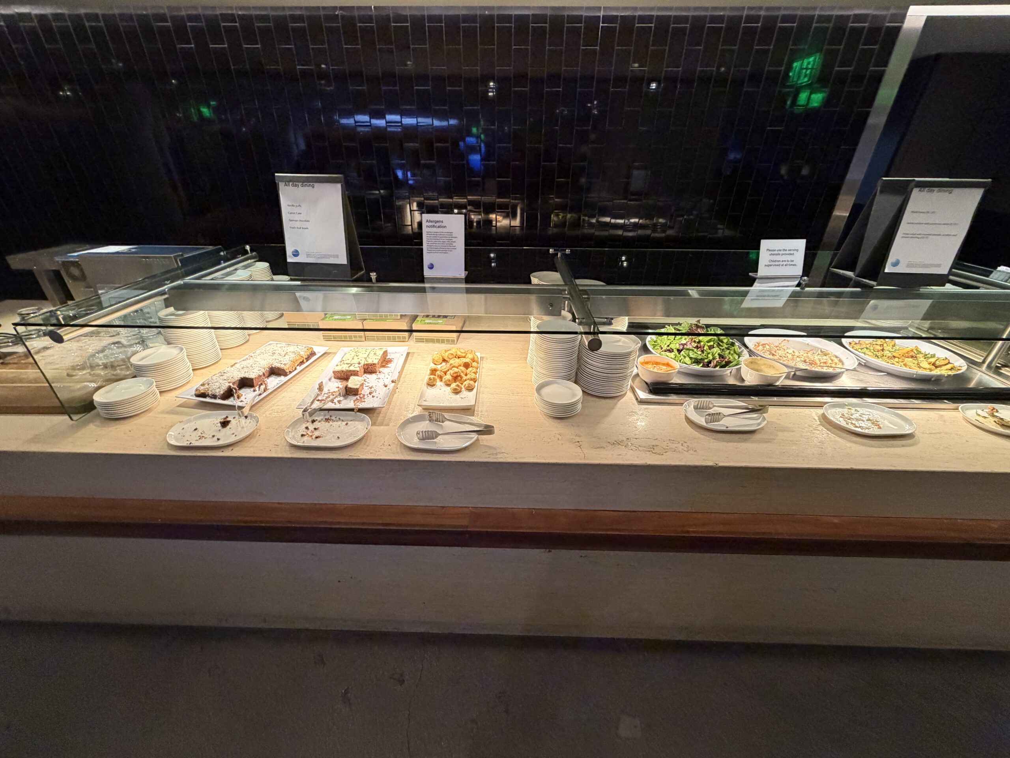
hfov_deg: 102.1
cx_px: 505
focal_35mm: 14
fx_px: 408
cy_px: 379
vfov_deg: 85.7
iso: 400
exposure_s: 1/60
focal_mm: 2.22
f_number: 2.2
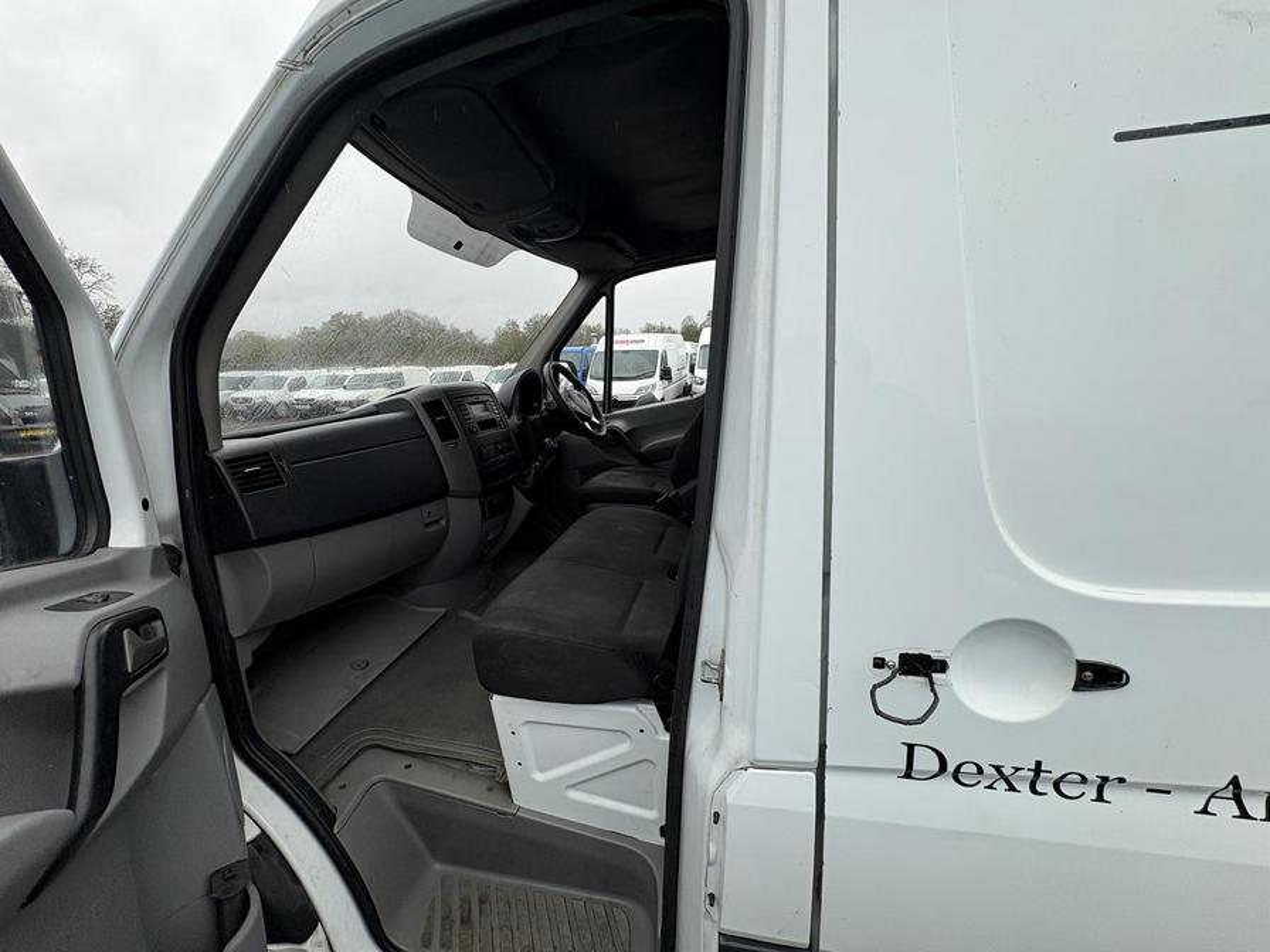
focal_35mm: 14
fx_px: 514
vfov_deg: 85.7
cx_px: 635
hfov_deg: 102.1
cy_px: 476
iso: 40
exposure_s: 1/331
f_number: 2.2
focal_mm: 2.22
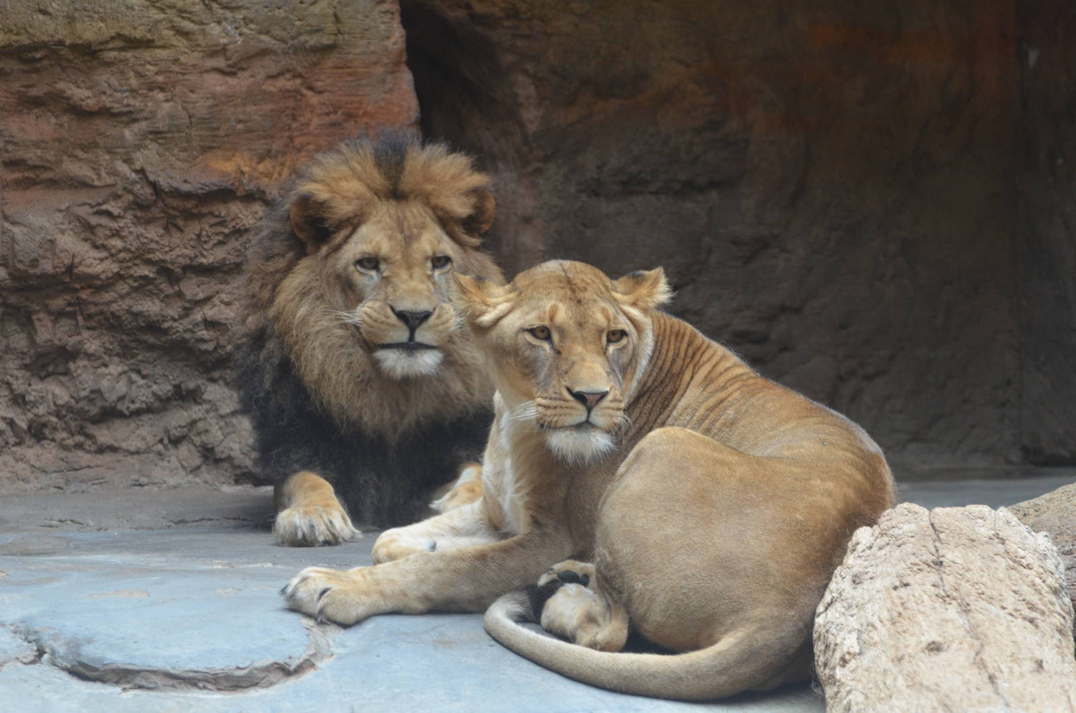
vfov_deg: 7.5
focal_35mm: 183
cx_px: 538
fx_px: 5459
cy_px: 356
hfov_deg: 11.3
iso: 800
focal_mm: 122
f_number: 4.8
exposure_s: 1/40
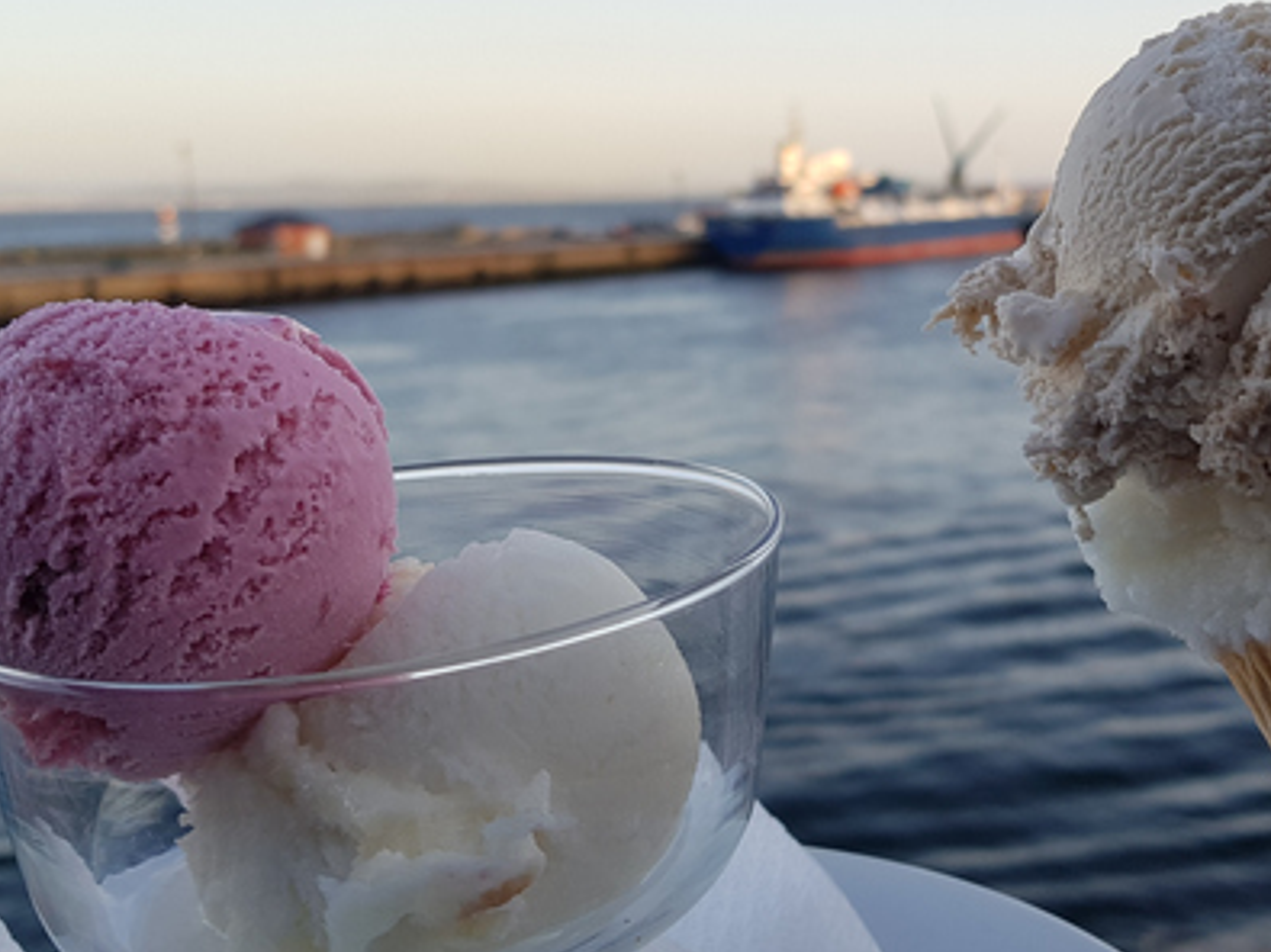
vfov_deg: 32.1
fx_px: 1652
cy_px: 396
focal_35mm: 45
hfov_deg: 41.3
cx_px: 890
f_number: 1.7
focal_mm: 4.2
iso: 40
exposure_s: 1/375
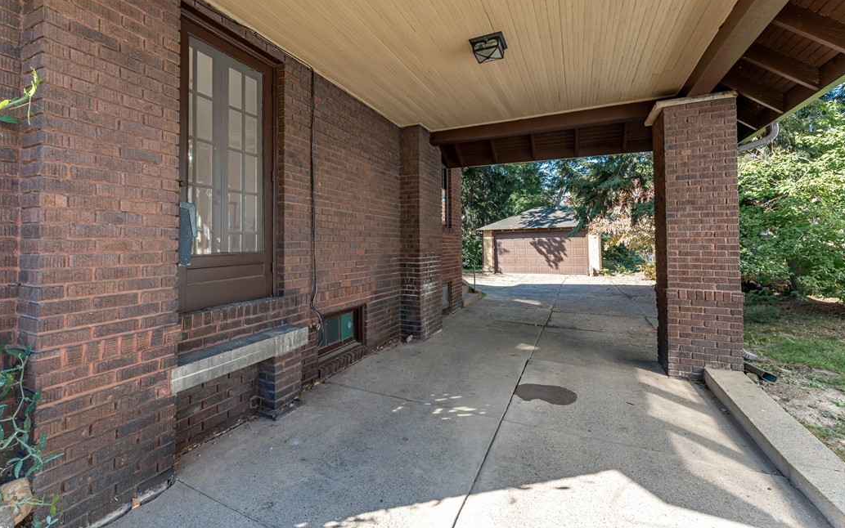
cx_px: 402
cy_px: 249
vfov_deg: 74.8
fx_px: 345
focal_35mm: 15
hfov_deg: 101.4
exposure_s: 1/1250
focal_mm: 14
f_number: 8
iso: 320
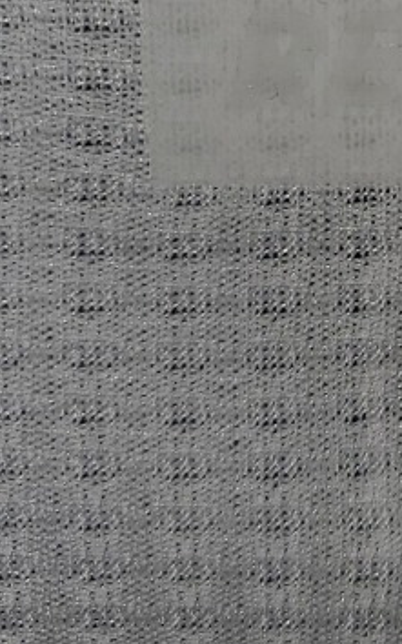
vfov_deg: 23.7
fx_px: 1474
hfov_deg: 14.0
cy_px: 20
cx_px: 704
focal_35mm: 84
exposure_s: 1/5717
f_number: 1.5
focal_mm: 4.3
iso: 50
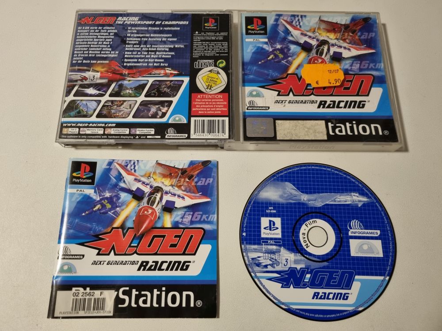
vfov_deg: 53.1
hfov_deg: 67.3
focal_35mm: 26
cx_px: 221
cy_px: 166
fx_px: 332
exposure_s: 1/50
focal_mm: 5.4
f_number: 1.8
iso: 320
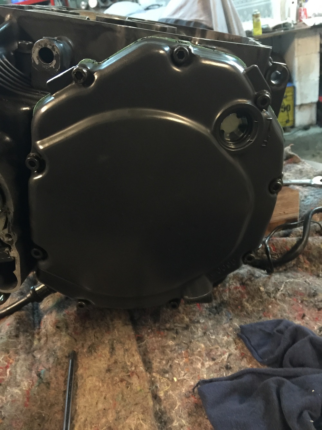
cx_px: 161
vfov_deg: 61.7
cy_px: 215
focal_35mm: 29
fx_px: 360
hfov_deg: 48.2
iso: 125
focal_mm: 4.15
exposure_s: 1/4
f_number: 2.2
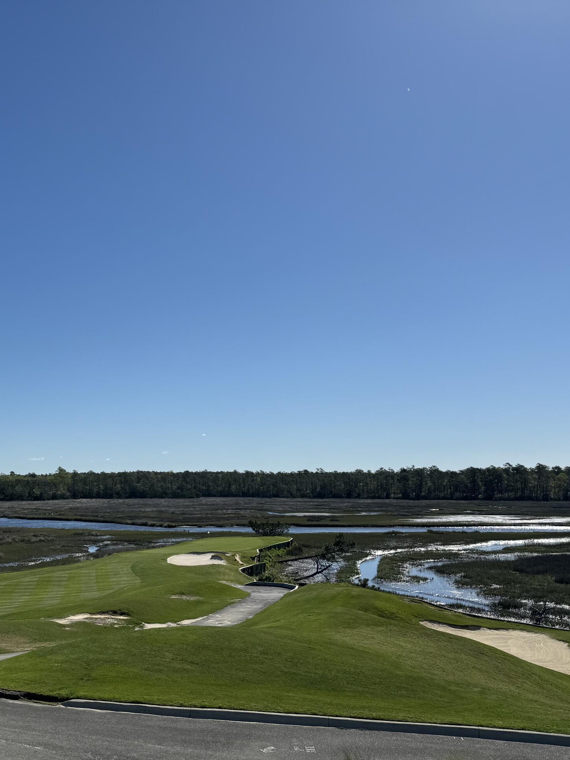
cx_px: 144
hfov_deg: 37.7
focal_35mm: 37
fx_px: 813
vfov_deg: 50.0
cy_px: 436
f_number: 1.78
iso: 80
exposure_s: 1/10417
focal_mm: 6.86
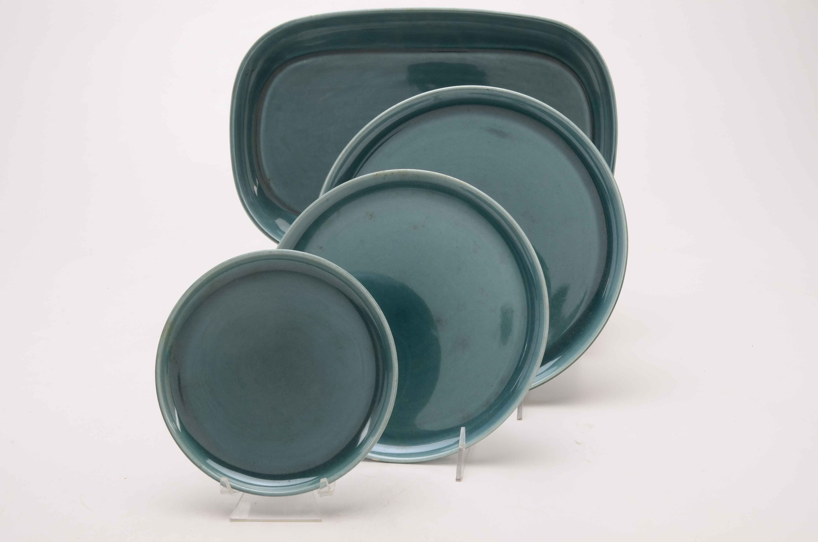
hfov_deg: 39.0
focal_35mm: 51
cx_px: 409
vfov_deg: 26.4
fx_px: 1156
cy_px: 271
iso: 100
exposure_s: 1/160
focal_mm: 34
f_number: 25
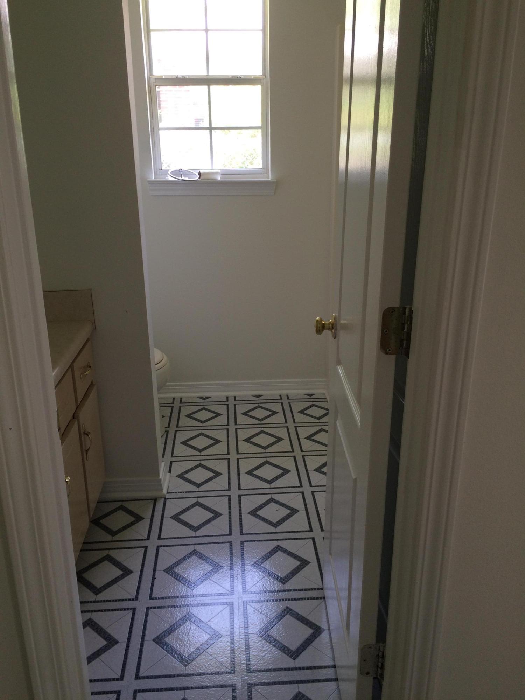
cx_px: 262
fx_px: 586
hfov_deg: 48.2
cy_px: 350
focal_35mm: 29
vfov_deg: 61.7
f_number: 2.2
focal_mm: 4.15
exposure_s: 1/40
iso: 40
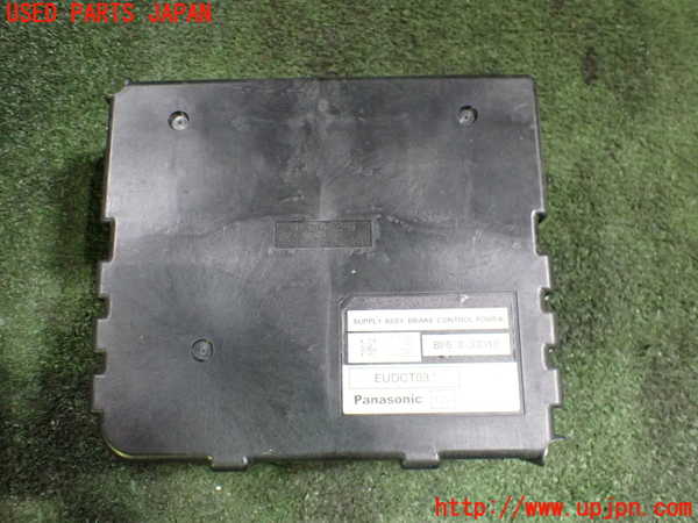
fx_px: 605
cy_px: 262
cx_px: 349
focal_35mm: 30
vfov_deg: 46.8
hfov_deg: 60.0
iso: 800
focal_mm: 5.4
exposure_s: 1/30
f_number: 2.3
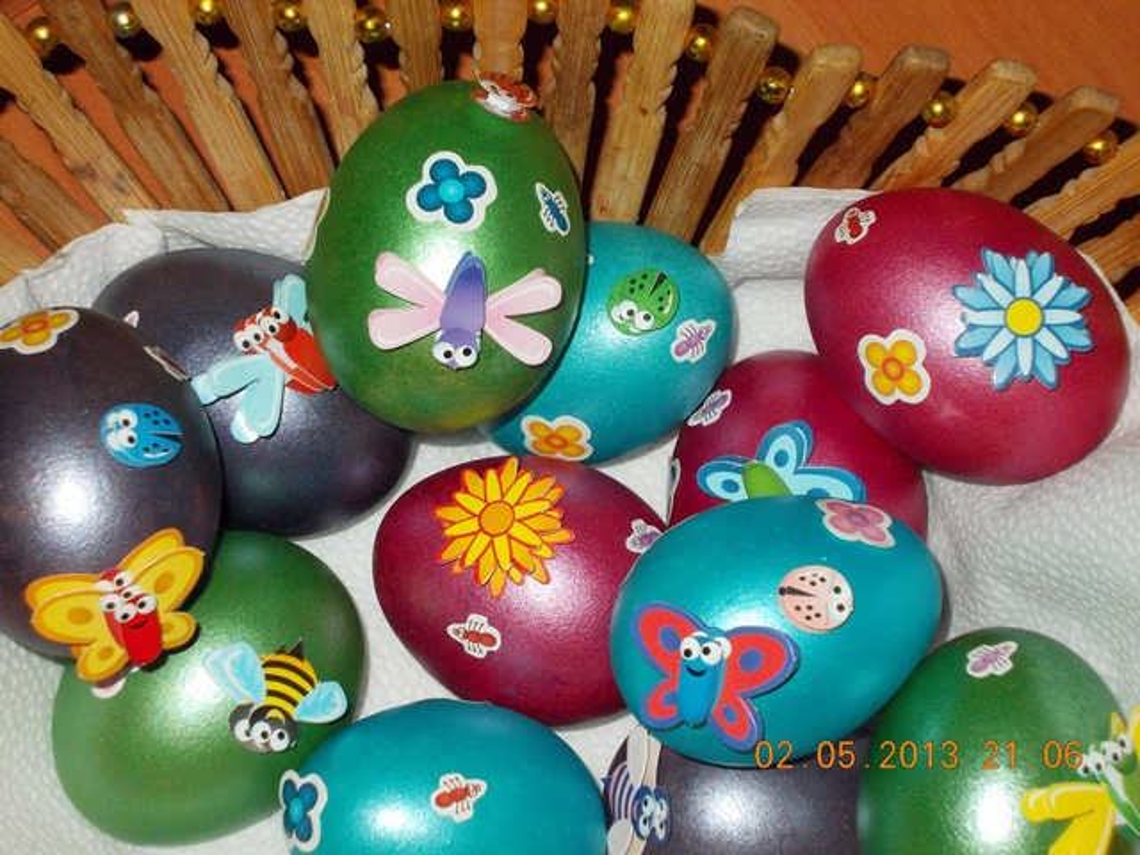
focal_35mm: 96
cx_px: 570
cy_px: 428
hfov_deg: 20.4
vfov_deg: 15.4
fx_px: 3162
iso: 200
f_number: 5.3
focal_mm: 13.6
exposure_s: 1/60
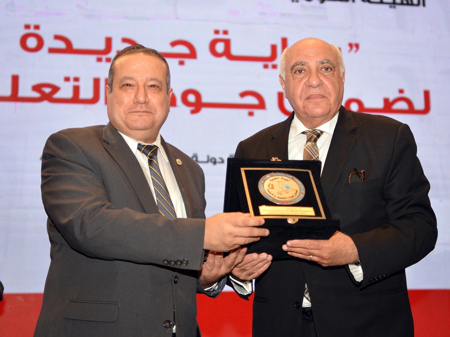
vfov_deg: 25.6
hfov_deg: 33.8
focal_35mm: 57
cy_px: 168
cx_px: 227
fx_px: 741
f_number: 2.8
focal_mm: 52
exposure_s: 1/100
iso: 1250
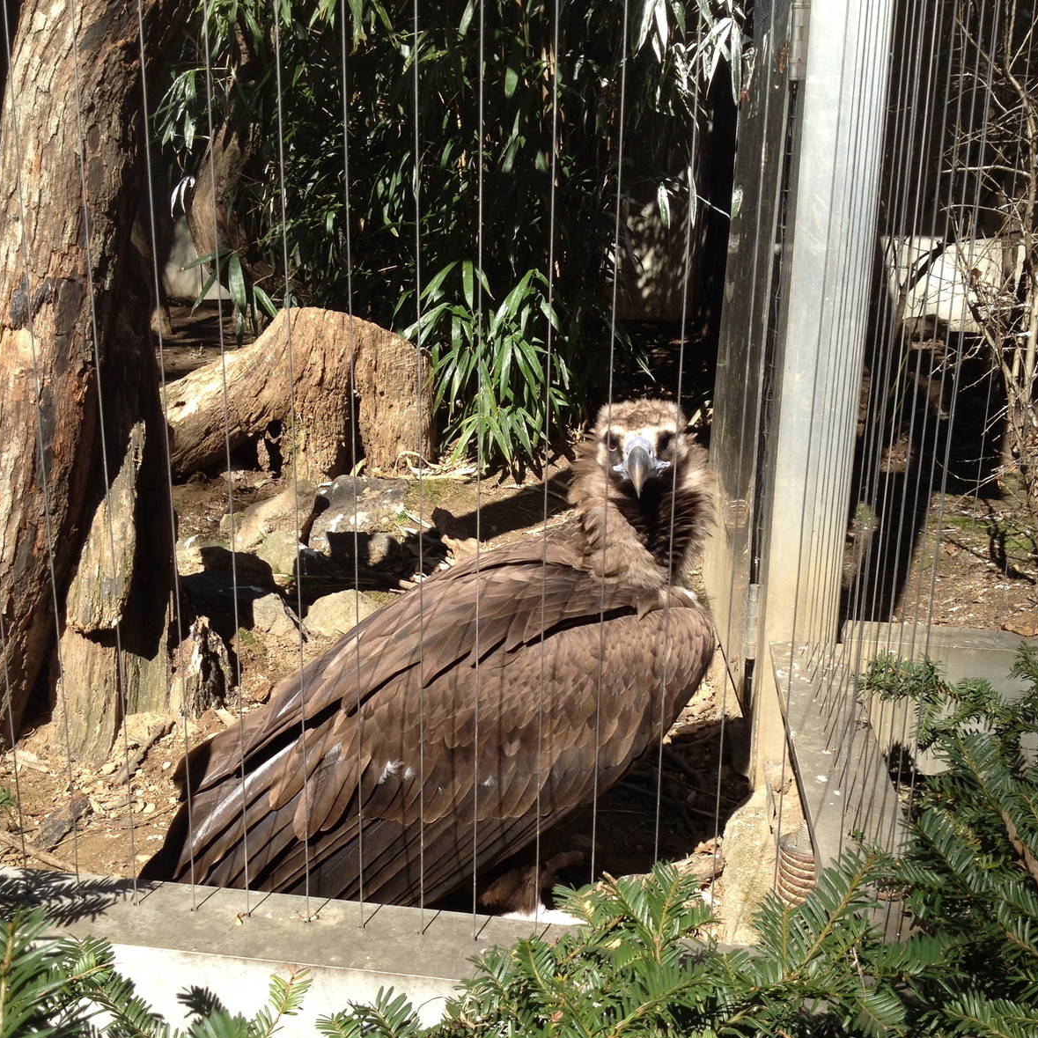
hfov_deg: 40.0
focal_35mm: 42
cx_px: 522
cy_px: 606
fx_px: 1425
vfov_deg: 39.9
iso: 64
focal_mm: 4.28
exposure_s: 1/717
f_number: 2.4
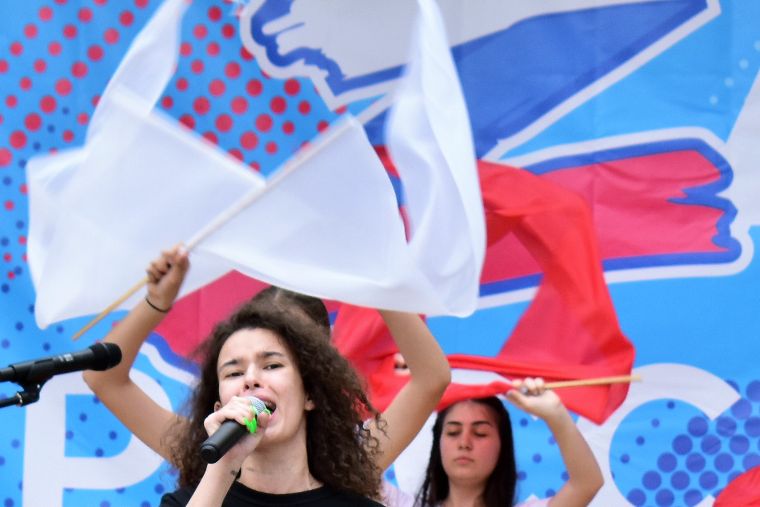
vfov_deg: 5.8
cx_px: 328
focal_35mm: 234
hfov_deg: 8.8
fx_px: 4948
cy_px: 620
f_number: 6.3
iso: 280
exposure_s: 1/125
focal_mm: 55
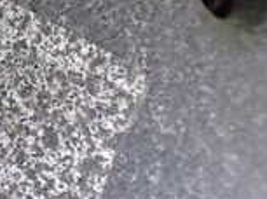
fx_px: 908
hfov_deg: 15.0
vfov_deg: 12.5
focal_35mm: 118
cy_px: 40
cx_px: -181
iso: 800
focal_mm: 5.4
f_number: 2.3
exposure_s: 1/100
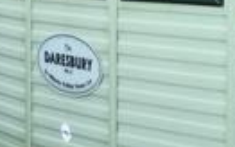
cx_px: 429
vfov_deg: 8.4
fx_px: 980
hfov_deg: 12.4
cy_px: -68
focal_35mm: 153
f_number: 11
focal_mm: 10.4
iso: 125
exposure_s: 1/25
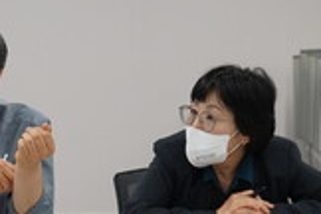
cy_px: 260
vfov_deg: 8.9
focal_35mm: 152
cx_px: 8
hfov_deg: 13.3
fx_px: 1355
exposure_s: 1/125
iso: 640
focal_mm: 41
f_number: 4.5
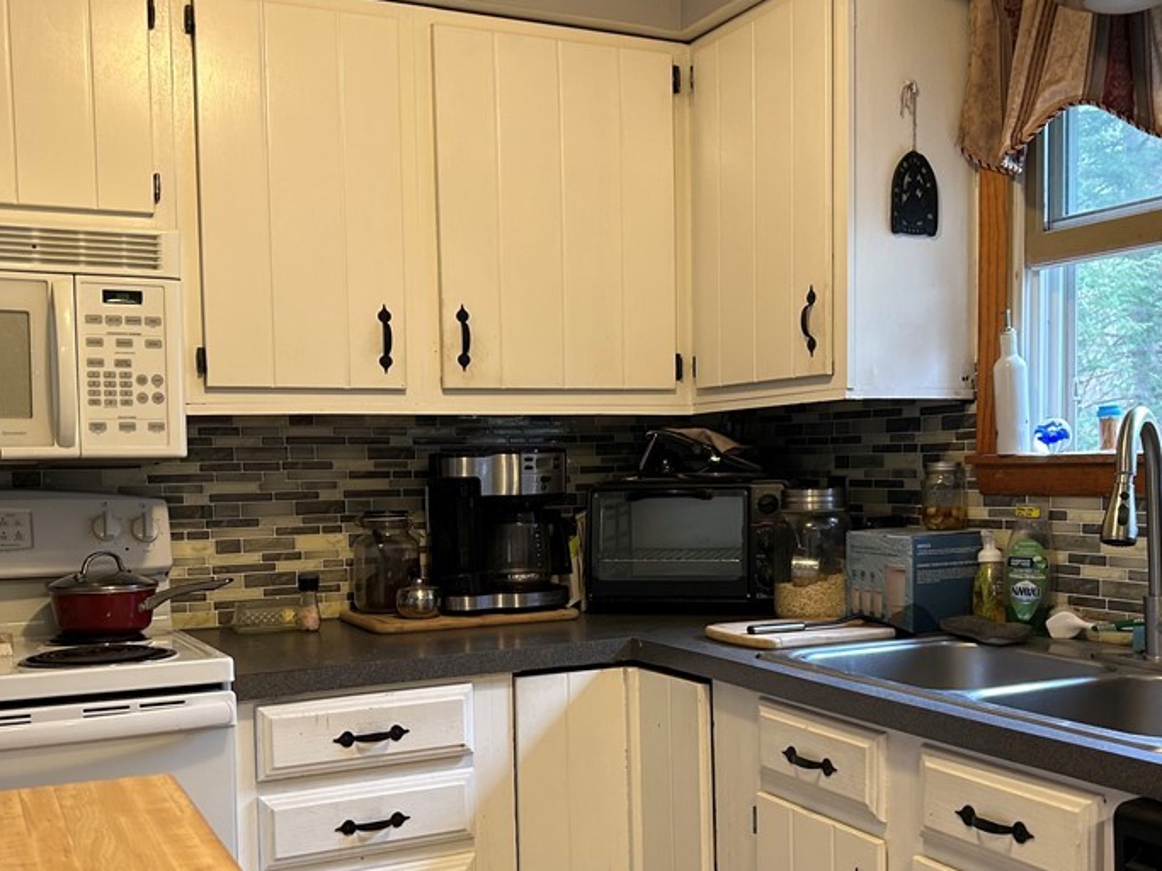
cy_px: 556
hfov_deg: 47.9
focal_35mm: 39
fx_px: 1309
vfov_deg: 36.5
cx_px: 578
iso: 100
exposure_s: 1/60
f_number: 1.5
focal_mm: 5.7
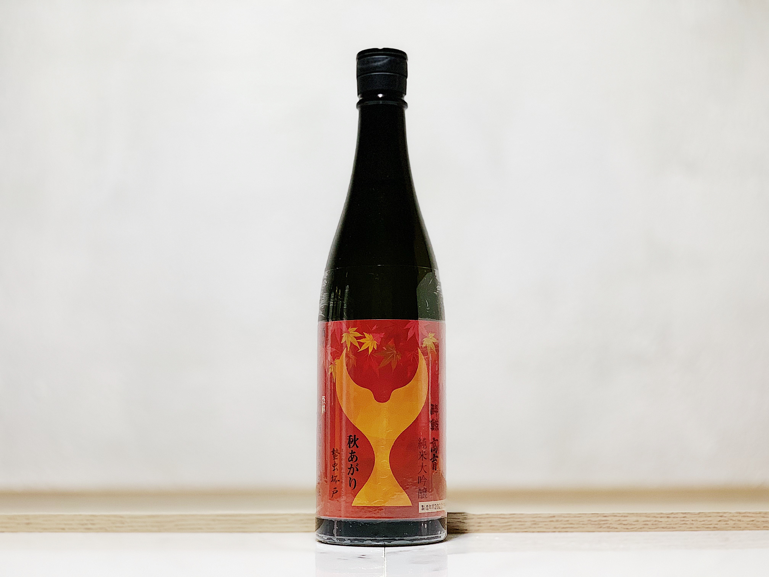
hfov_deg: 36.8
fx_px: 1155
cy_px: 288
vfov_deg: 28.0
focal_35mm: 52
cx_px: 384
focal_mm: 6
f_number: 2.4
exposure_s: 1/99
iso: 125
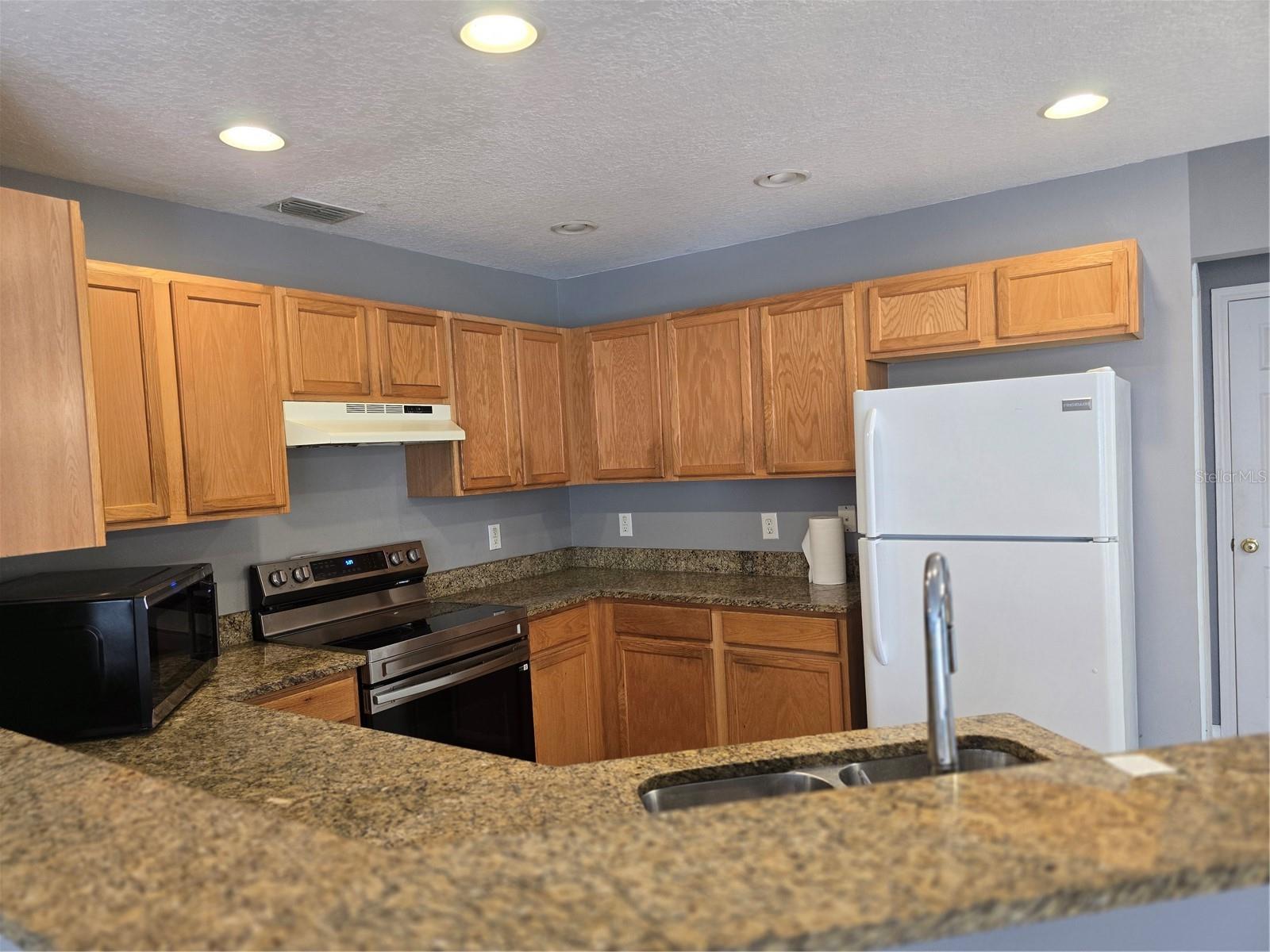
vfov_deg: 58.9
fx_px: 844
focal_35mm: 23
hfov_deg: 73.9
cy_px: 476
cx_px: 635
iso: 320
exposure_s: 1/120
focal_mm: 6.3
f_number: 1.7
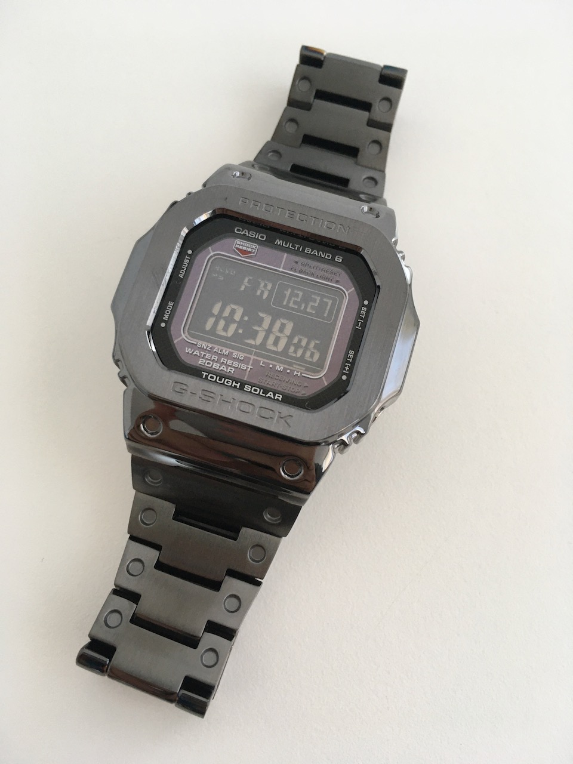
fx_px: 640
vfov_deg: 61.7
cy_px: 382
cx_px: 286
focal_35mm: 29
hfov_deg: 48.2
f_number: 2.2
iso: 50
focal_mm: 4.15
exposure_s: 1/33
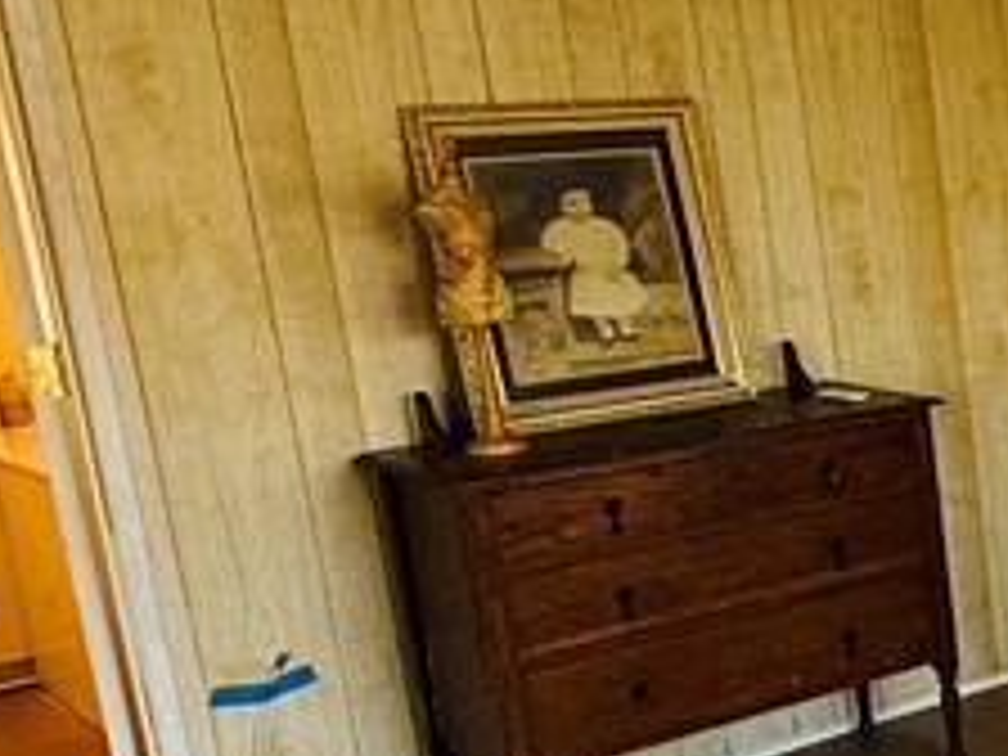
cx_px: 1656
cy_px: 464
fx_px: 1864
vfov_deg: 22.9
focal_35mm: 64
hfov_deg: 22.5
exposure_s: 1/99
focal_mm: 2.22
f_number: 2.2
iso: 100
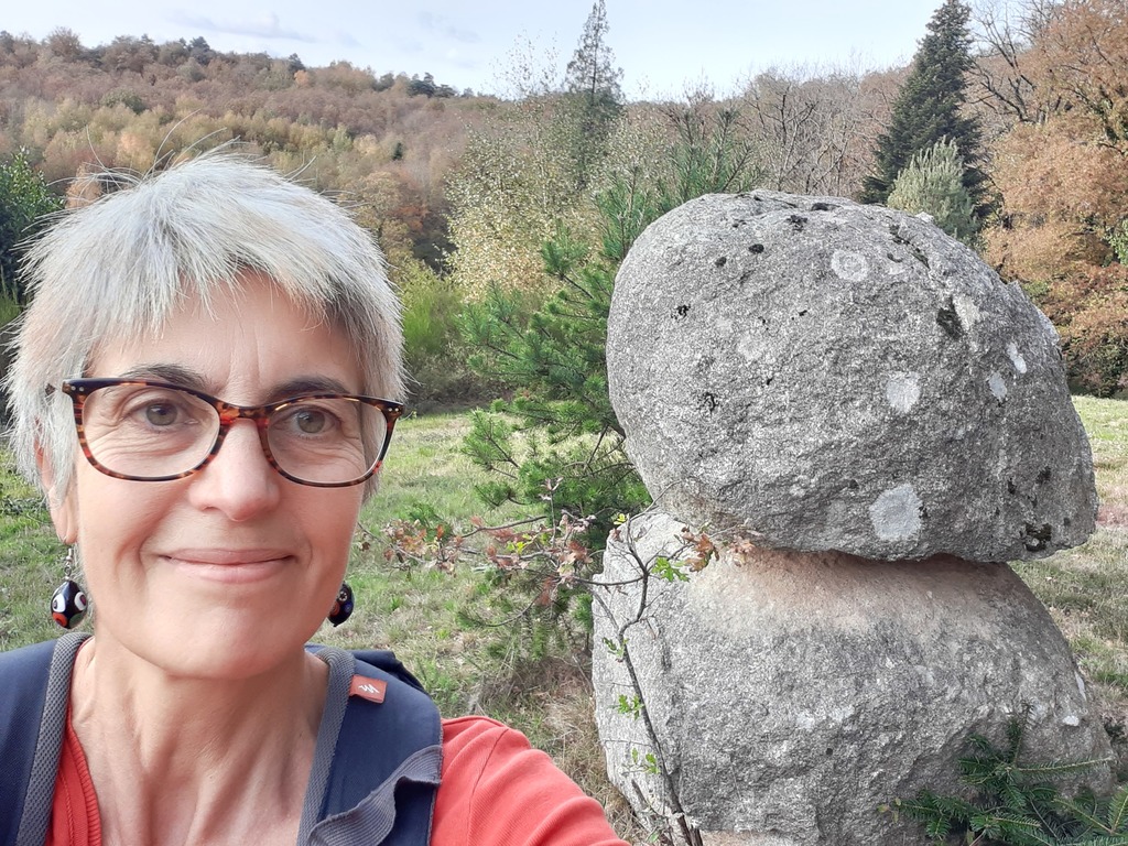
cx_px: 564
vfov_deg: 45.4
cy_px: 423
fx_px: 1010
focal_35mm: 31
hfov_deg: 58.4
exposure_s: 1/145
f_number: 2
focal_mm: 2.61
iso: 40
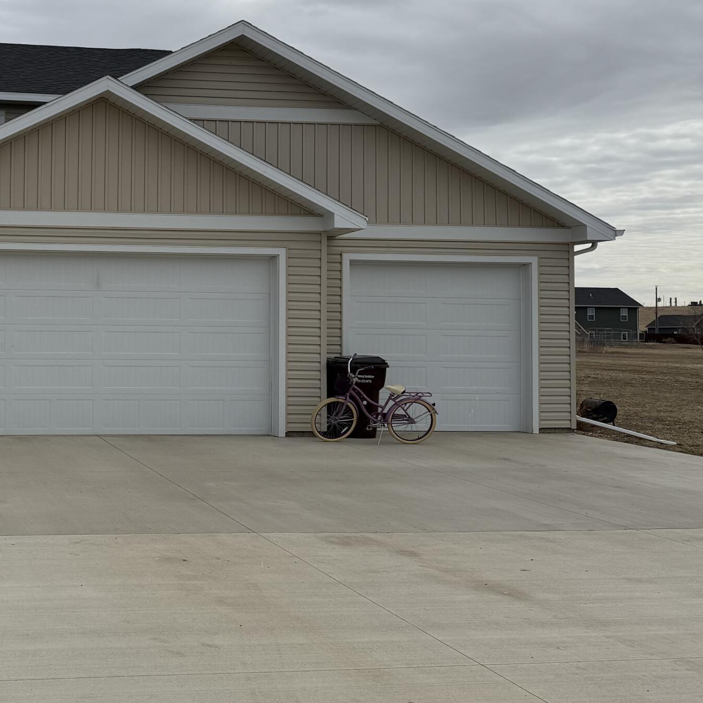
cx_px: 58
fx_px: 1080
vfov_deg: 36.0
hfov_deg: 33.9
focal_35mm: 47
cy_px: 291
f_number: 1.78
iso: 80
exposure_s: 1/10309
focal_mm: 6.76
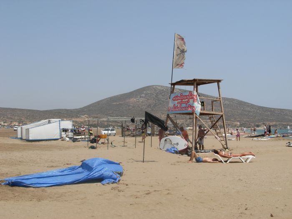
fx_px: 321
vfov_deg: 37.7
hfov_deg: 49.0
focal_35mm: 38
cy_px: 110
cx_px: 146
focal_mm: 6.3
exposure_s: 1/724
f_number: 4.9
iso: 79
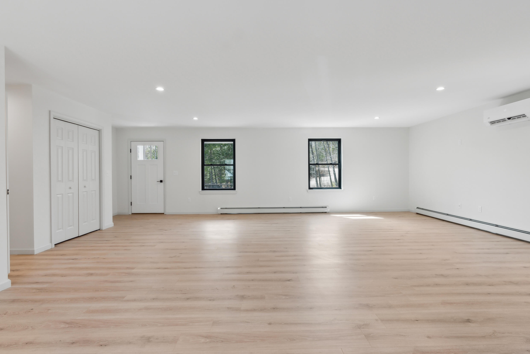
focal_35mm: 17
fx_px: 250
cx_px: 265
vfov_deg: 70.5
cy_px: 177
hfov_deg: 93.3
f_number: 7.1
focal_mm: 17
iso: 320
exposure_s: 1/20
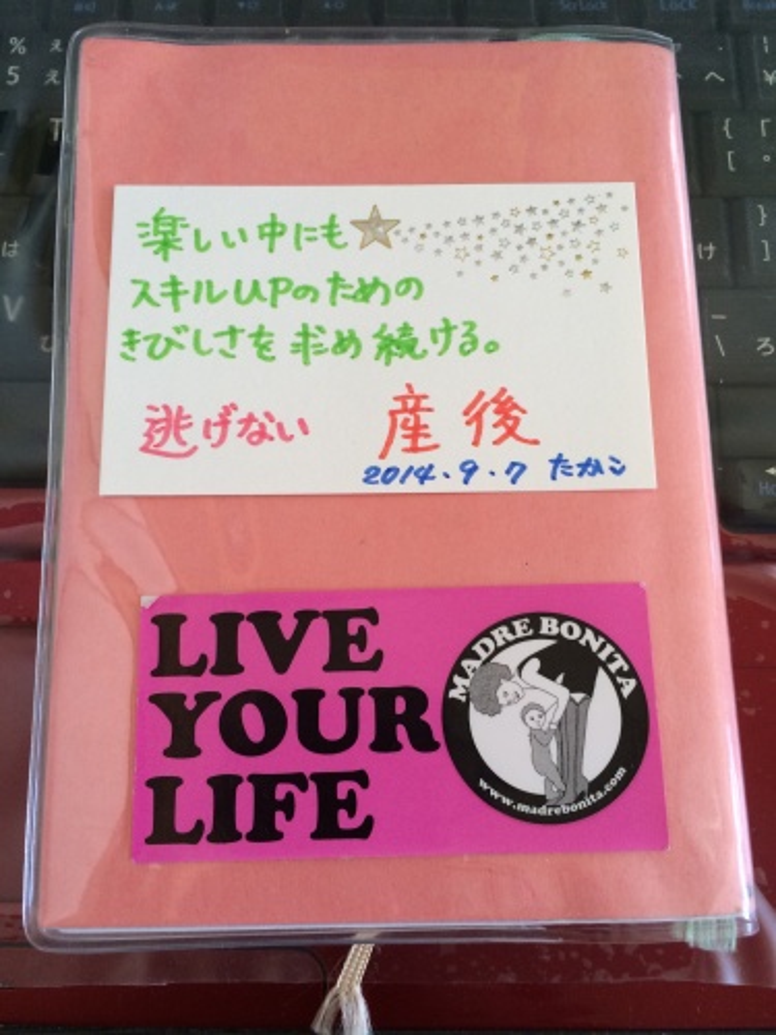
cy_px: 518
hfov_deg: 46.8
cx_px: 388
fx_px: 897
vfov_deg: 60.0
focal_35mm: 30
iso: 50
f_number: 2.2
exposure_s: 1/30
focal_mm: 4.12
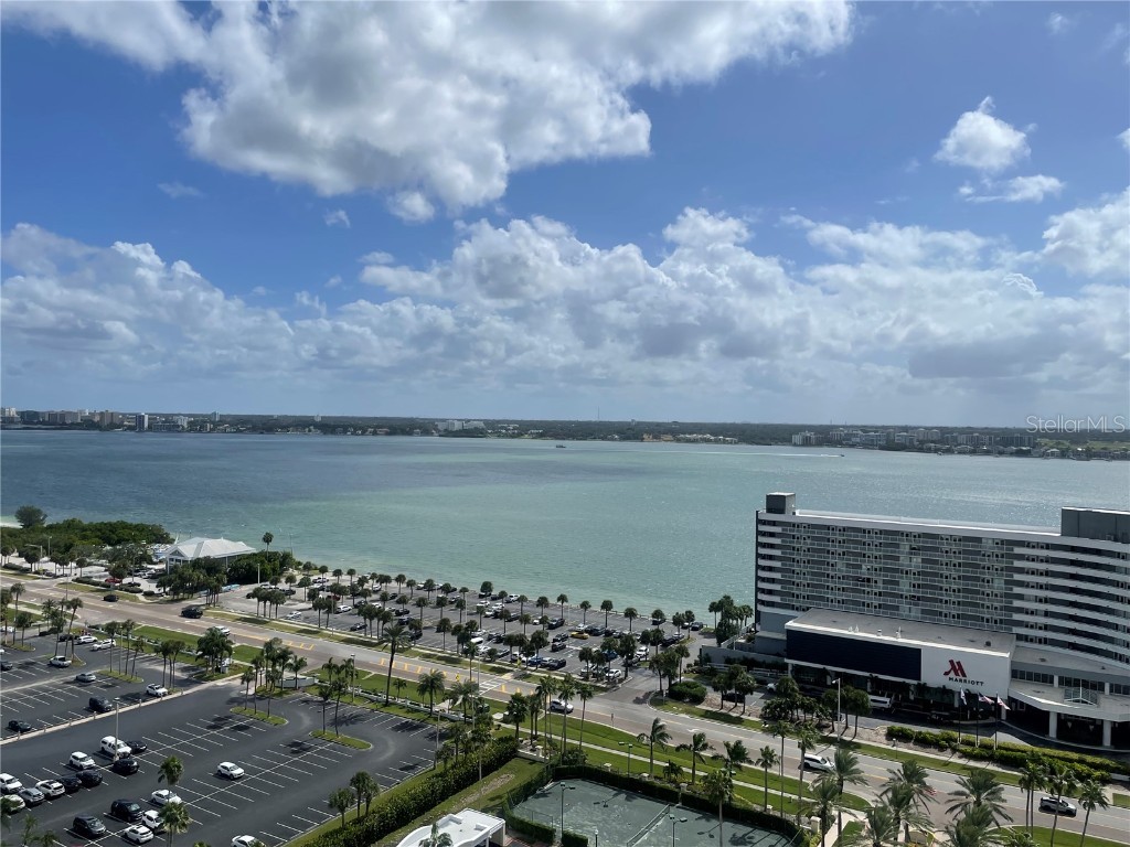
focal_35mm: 26
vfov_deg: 53.1
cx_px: 565
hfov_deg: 67.3
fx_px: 849
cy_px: 424
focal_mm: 4.2
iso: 32
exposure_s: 1/9804
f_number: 1.6
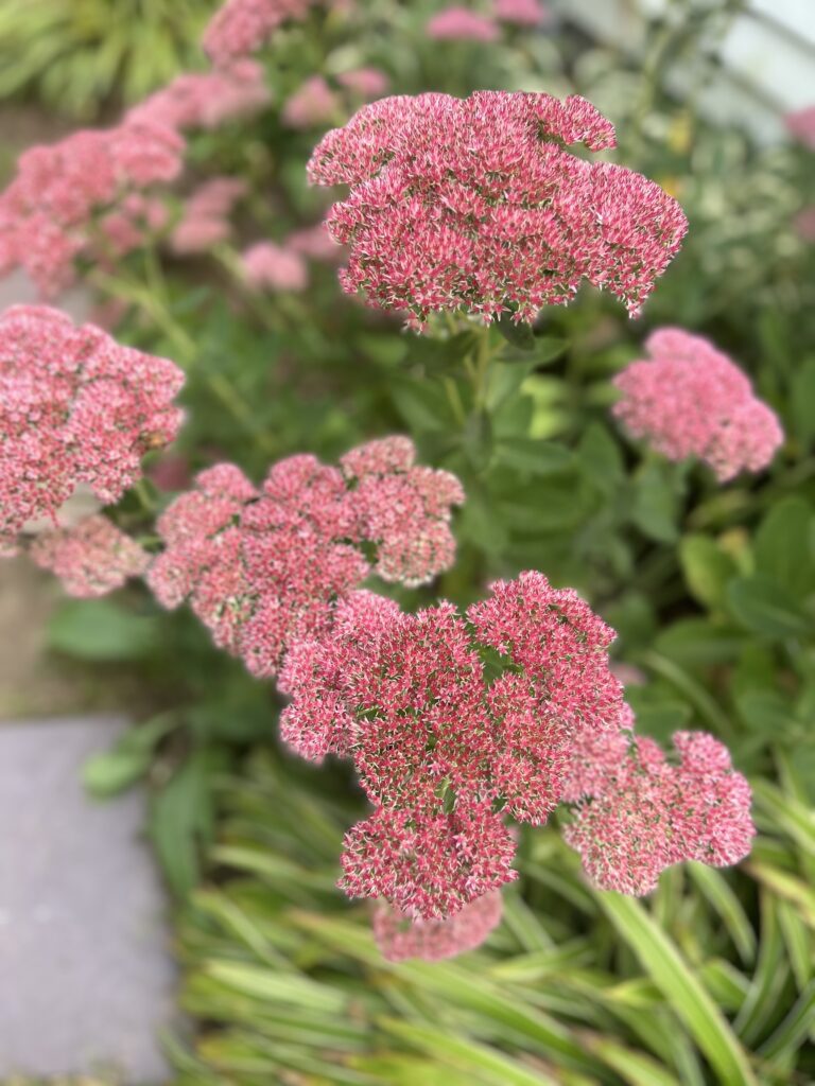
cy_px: 543
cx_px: 408
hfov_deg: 56.8
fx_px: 753
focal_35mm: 24
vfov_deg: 71.6
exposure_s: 1/225
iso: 64
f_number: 1.78
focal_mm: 6.86
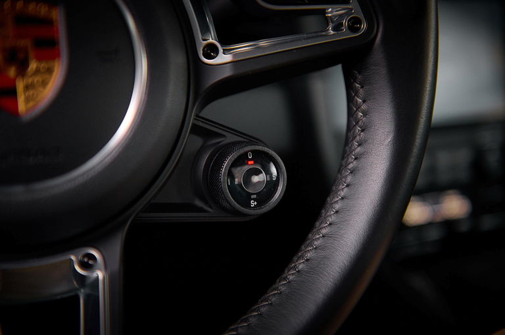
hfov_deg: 44.5
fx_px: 616
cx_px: 252
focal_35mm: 44
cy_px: 168
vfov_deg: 30.4
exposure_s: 1/200
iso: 800
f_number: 2.8
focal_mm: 44
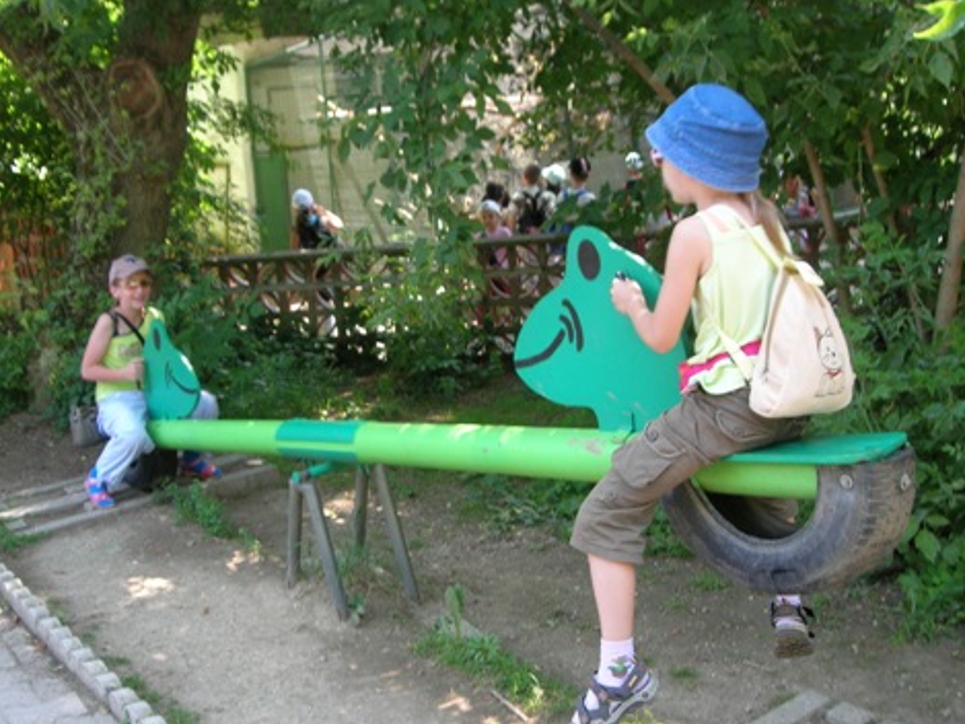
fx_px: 1171
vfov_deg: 34.4
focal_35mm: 42
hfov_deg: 44.8
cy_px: 359
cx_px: 463
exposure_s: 1/28
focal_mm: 7.8
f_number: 4.8
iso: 64
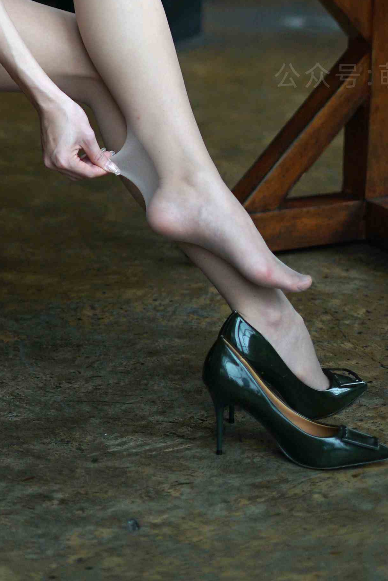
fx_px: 1889
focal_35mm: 117
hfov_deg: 11.7
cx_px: 89
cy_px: -78
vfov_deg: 16.9
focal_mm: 50
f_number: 1.8
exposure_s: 1/2500
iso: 320
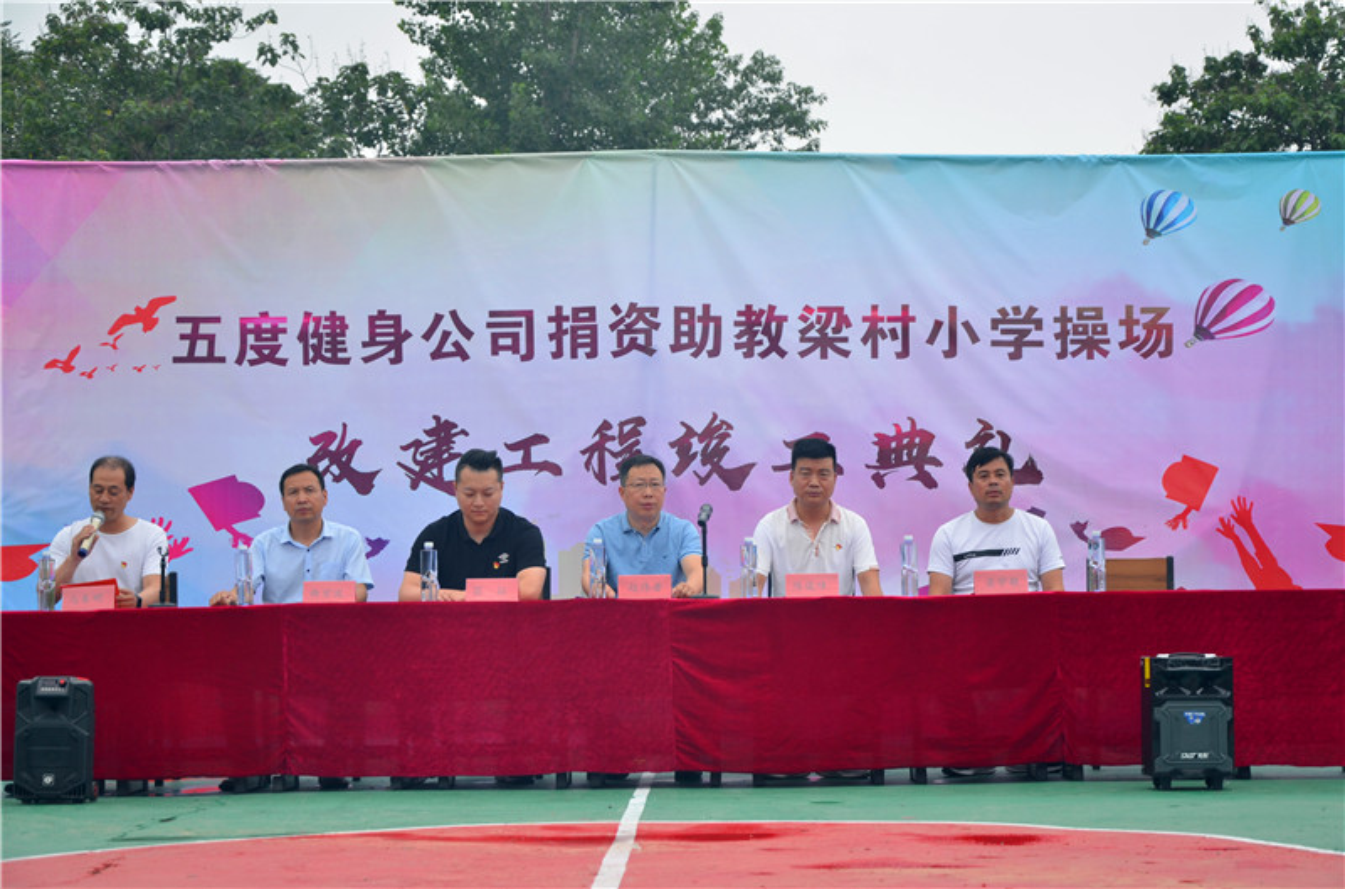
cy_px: 444
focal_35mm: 75
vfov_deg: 18.1
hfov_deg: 27.1
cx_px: 672
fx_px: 2795
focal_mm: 50
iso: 200
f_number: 5.6
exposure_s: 1/200
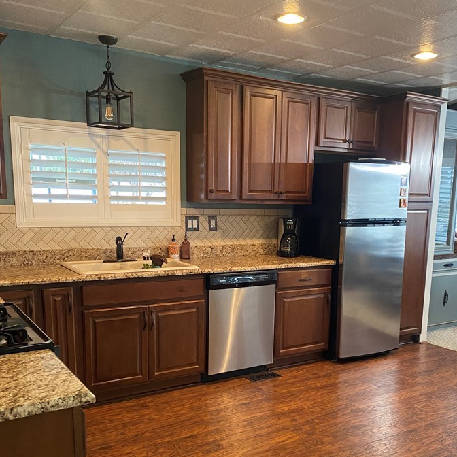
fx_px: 523
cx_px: 257
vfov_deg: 46.6
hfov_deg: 47.1
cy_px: 299
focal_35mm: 35
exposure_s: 1/40
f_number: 1.8
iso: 320
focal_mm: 4.25
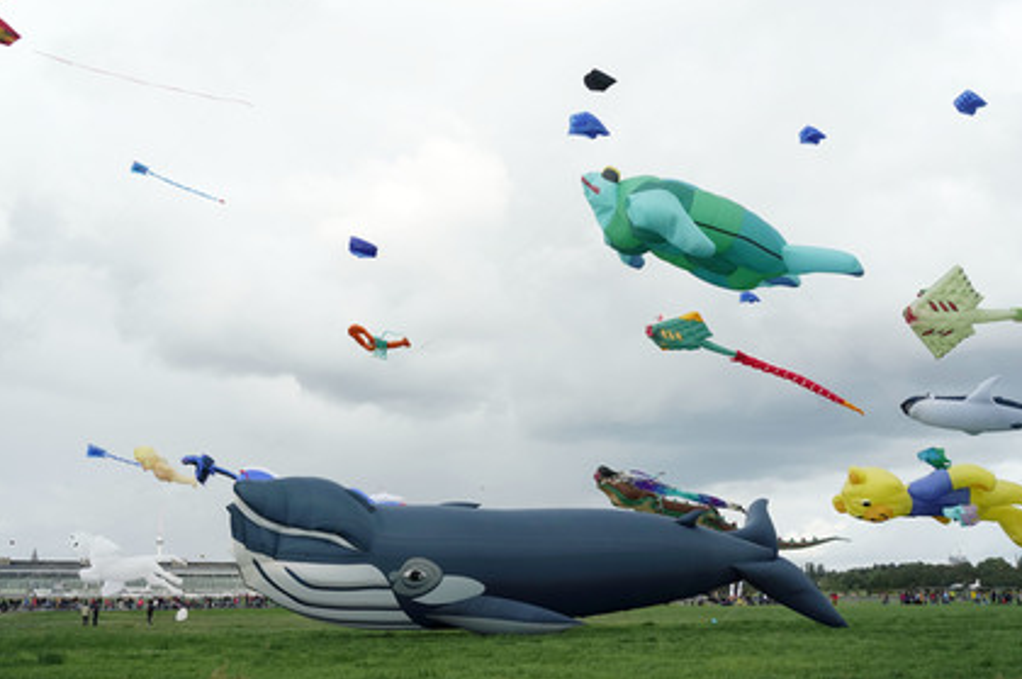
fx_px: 1219
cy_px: 353
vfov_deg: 31.1
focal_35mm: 43
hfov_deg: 45.5
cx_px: 488
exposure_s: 1/640
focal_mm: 40
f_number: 8
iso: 640
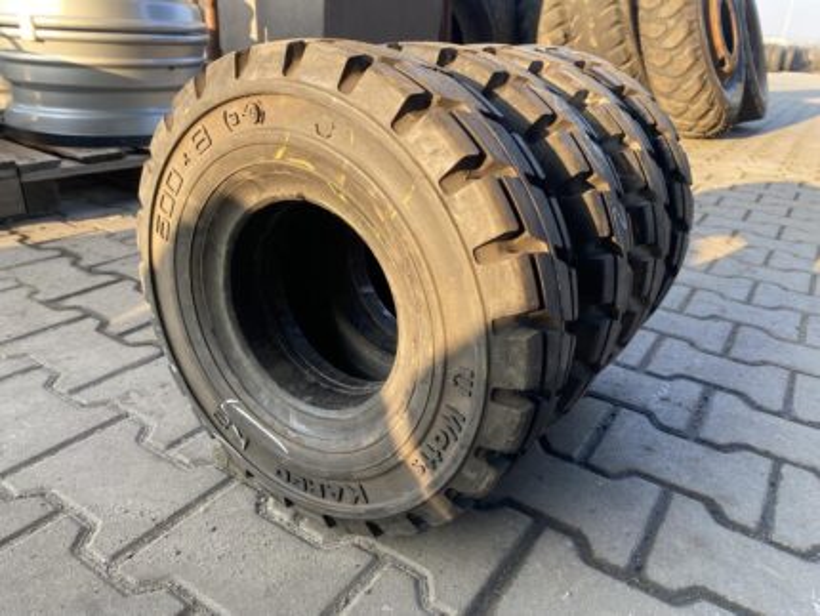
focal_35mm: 26
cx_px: 410
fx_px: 616
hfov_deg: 67.3
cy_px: 308
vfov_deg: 53.1
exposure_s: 1/122
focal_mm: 4.25
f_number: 1.8
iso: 40
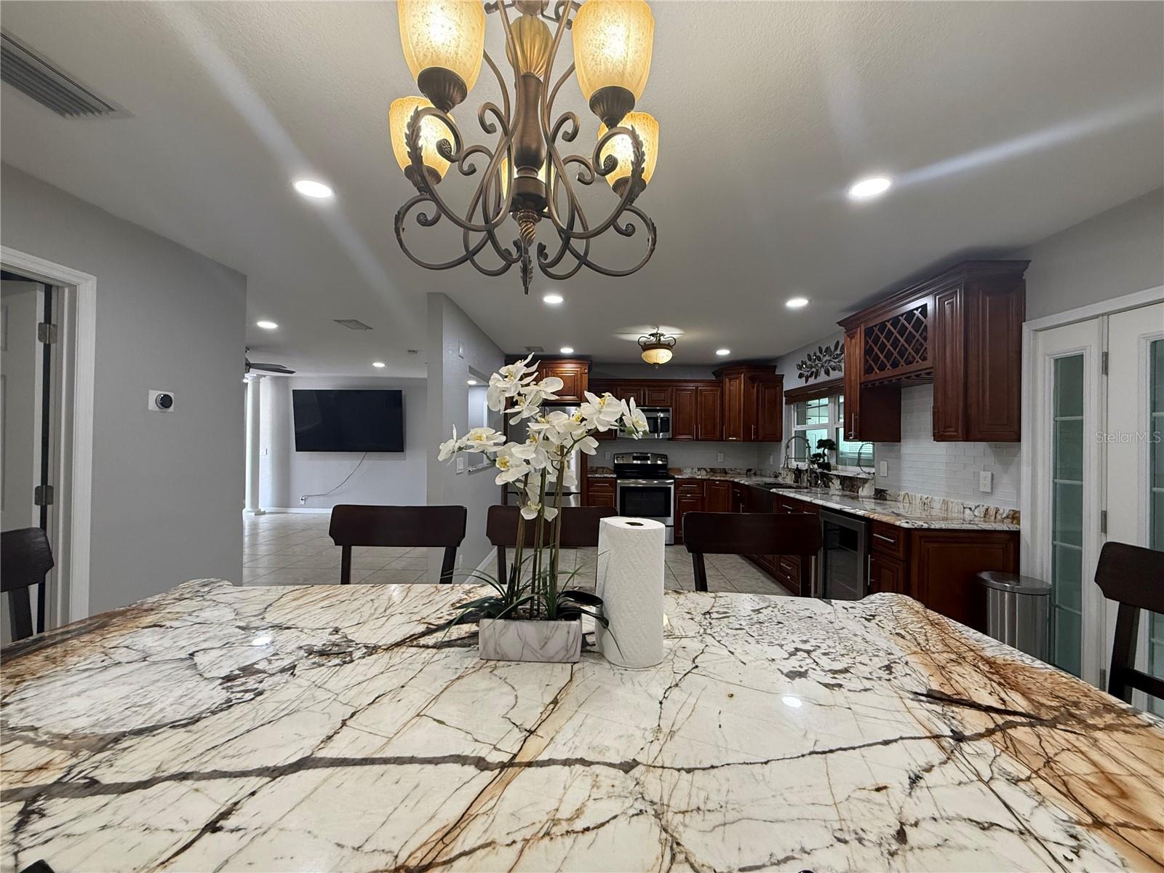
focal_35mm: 14
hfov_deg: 102.1
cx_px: 582
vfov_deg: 85.7
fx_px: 471
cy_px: 436
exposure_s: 1/120
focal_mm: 2.22
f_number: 2.2
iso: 250
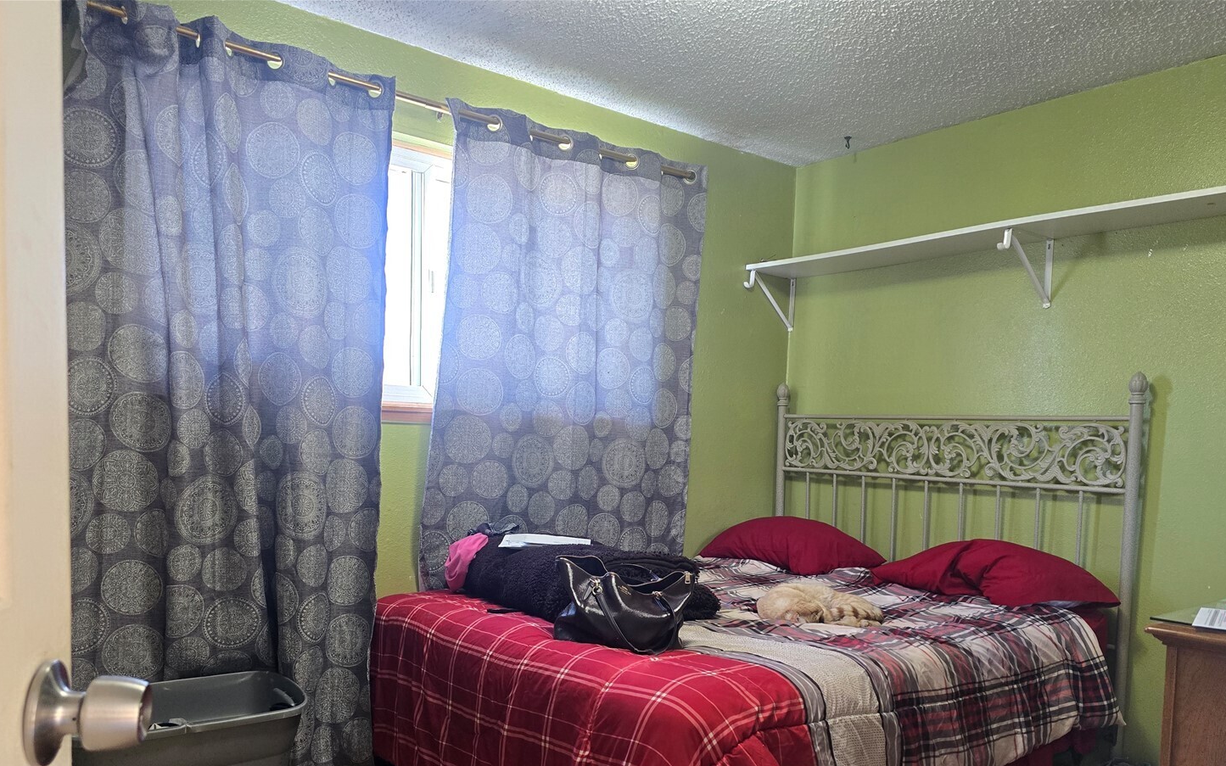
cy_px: 508
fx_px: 902
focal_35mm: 27
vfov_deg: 45.4
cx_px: 647
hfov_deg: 68.3
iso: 500
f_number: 1.7
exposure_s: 1/120
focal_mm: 6.3
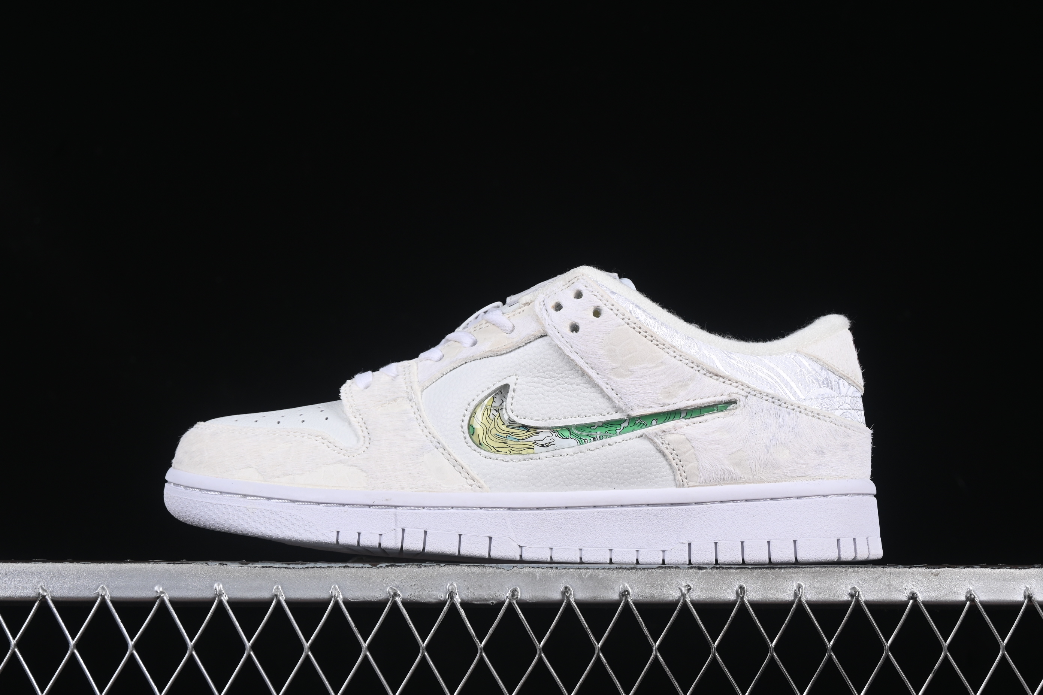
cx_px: 522
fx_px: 2173
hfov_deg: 27.0
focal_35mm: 75
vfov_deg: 18.2
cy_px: 348
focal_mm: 50
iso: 160
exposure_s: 1/80
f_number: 8
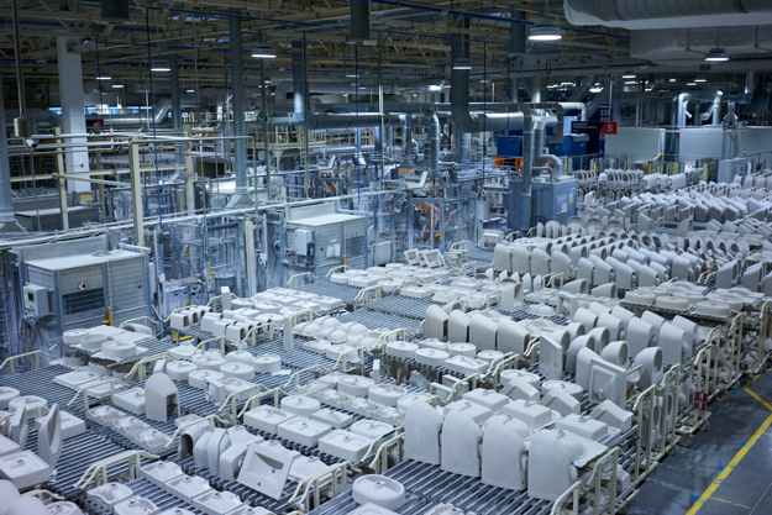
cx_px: 386
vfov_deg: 37.9
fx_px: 751
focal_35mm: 35
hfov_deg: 54.4
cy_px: 258
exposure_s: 1/50
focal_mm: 35
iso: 400
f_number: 3.2
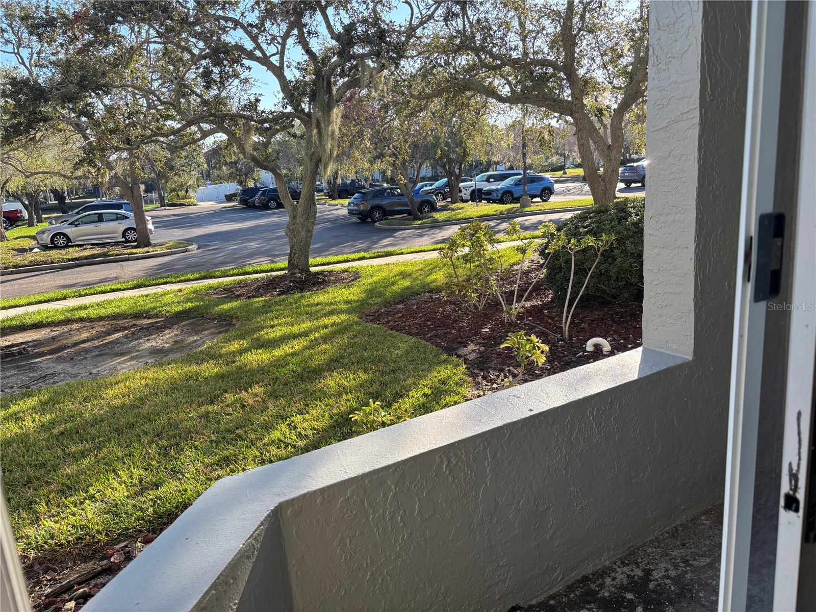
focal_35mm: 26
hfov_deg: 67.3
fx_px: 613
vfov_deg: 53.1
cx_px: 408
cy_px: 306
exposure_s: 1/758
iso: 50
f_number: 1.6
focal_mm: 5.96
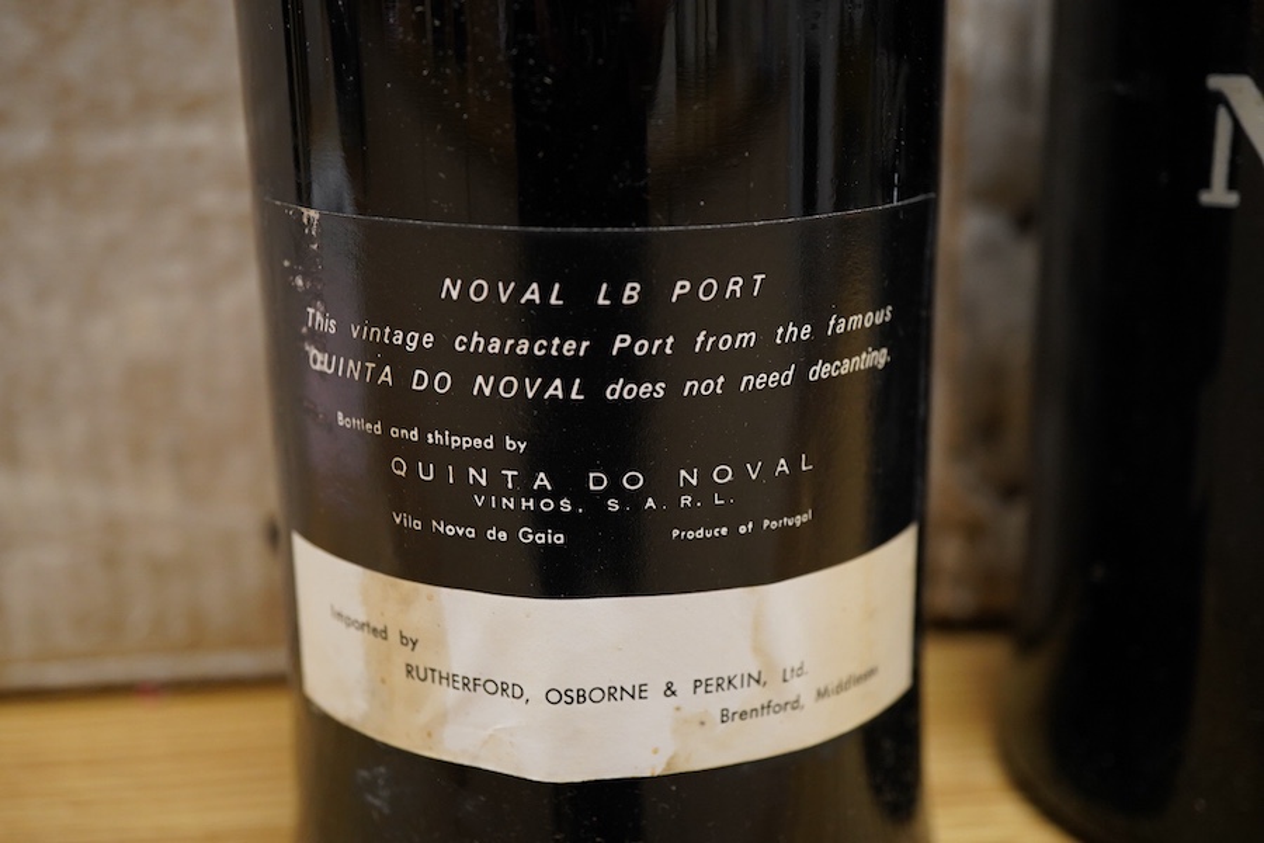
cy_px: 422
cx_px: 632
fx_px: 1580
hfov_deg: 43.6
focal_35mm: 45
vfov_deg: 29.9
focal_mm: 30
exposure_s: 1/125
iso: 1250
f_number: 5.6
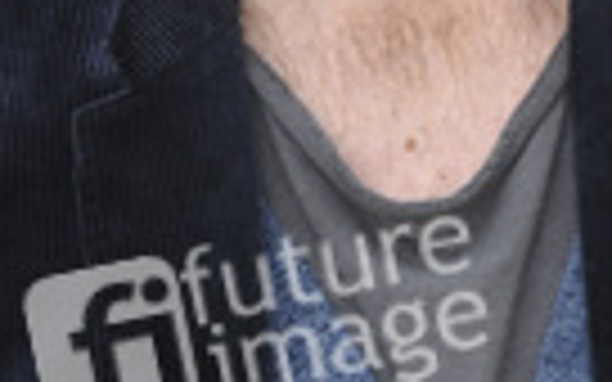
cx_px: 389
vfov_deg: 1.5
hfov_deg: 2.3
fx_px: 14994
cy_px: -351
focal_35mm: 899
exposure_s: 1/250
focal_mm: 200
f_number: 5
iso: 320
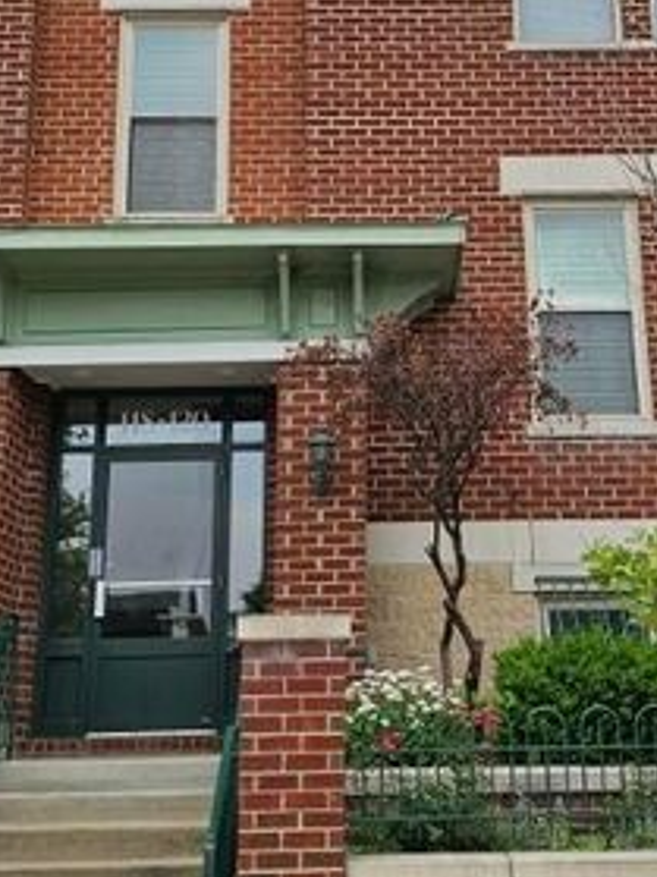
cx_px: 406
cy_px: 289
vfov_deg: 34.6
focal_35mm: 55
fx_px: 1393
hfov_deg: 26.5
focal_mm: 6.3
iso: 10
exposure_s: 1/219
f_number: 1.7
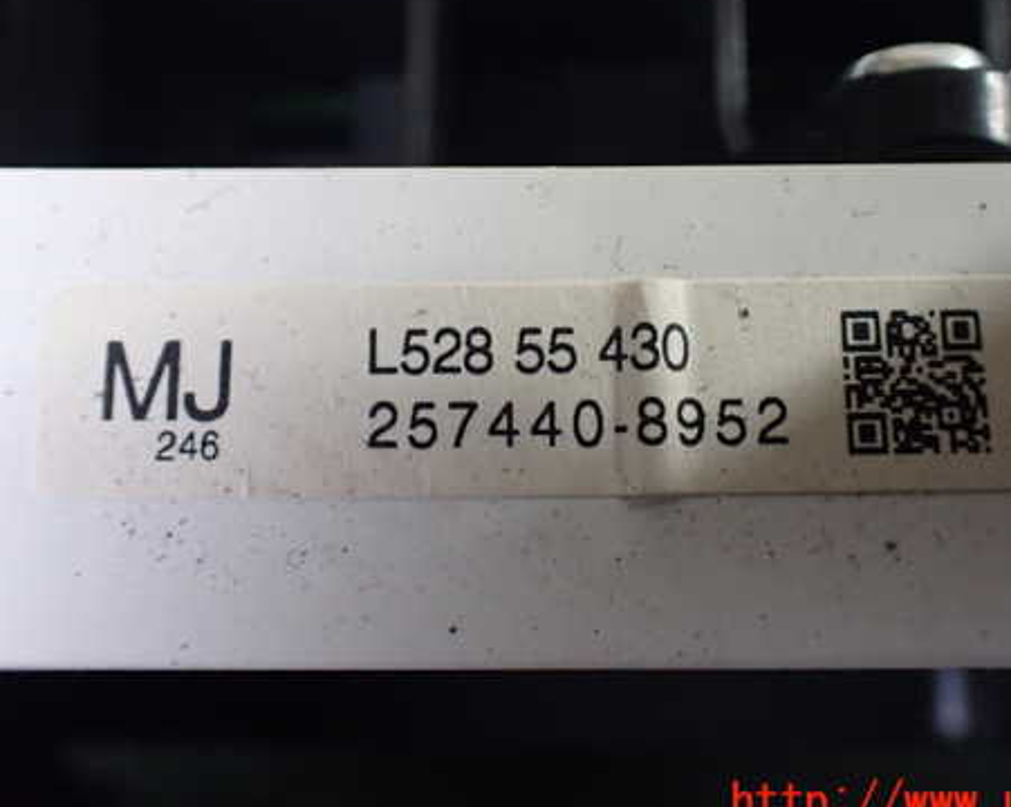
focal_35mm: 39
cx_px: 565
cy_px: 327
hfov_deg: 46.8
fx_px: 1166
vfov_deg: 38.0
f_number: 2.3
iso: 800
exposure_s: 1/40
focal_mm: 5.4
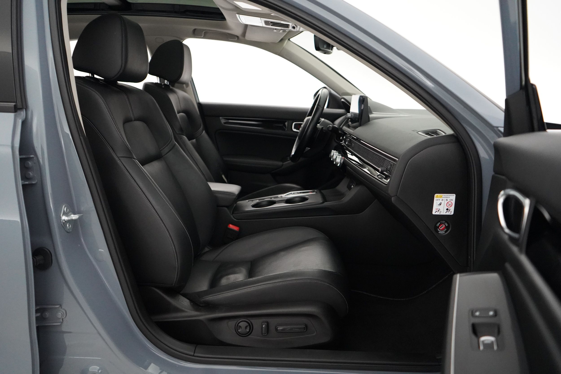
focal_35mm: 28
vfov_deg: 46.4
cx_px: 280
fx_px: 436
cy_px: 187
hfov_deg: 65.5
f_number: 3.5
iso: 10000
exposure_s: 1/160
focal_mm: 28
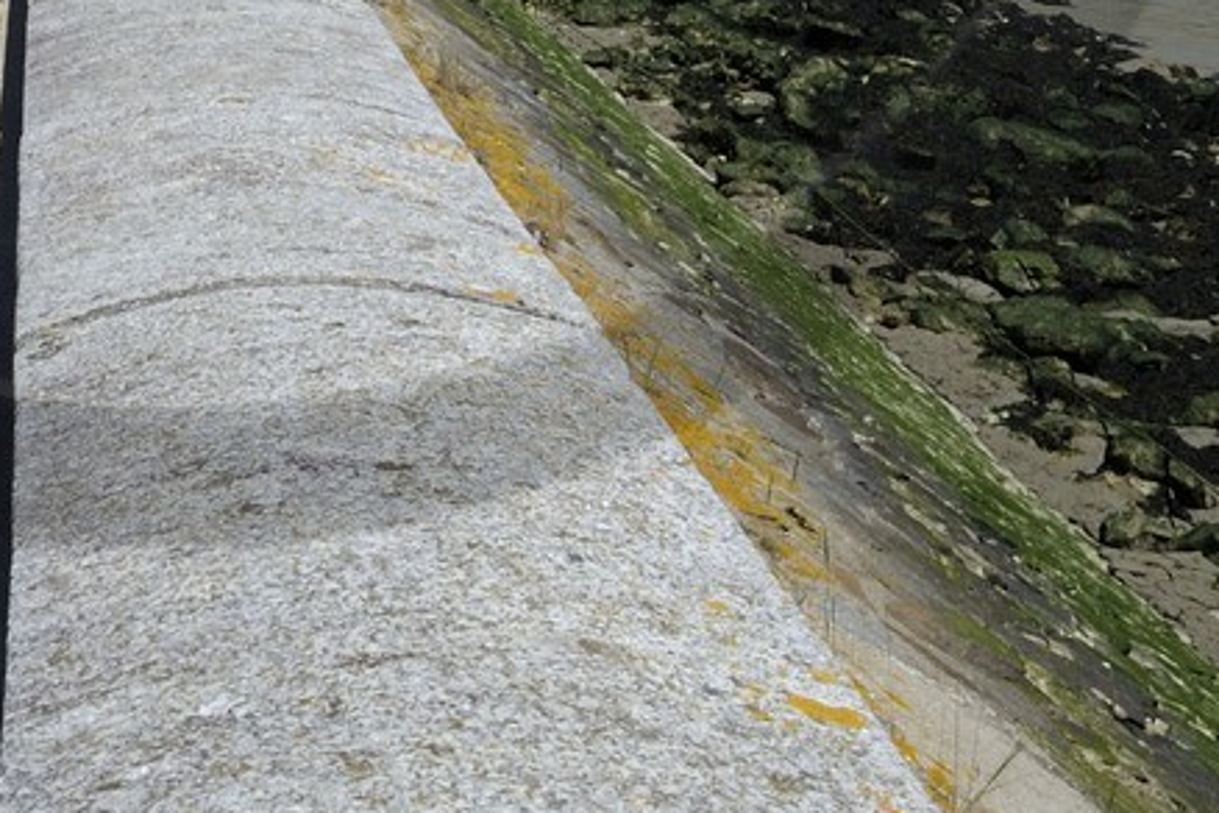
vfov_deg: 12.0
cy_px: -615
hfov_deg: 19.0
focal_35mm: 106
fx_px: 3589
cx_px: 159
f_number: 18
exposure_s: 1/200
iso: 200
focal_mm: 29
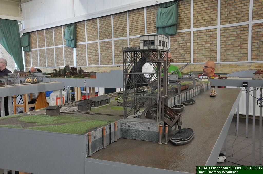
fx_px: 274
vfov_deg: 35.4
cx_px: 132
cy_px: 87
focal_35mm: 38
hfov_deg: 51.3
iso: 800
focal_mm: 25
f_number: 13
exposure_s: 1/3
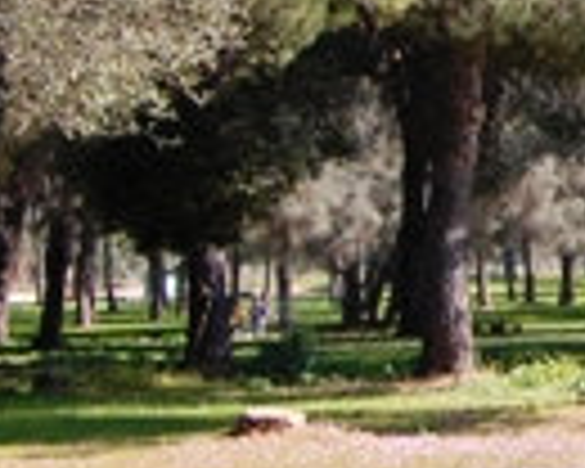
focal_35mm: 243
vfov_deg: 6.3
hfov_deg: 7.6
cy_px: -94
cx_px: 1242
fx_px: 4213
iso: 400
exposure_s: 1/200
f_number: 10
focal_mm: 35
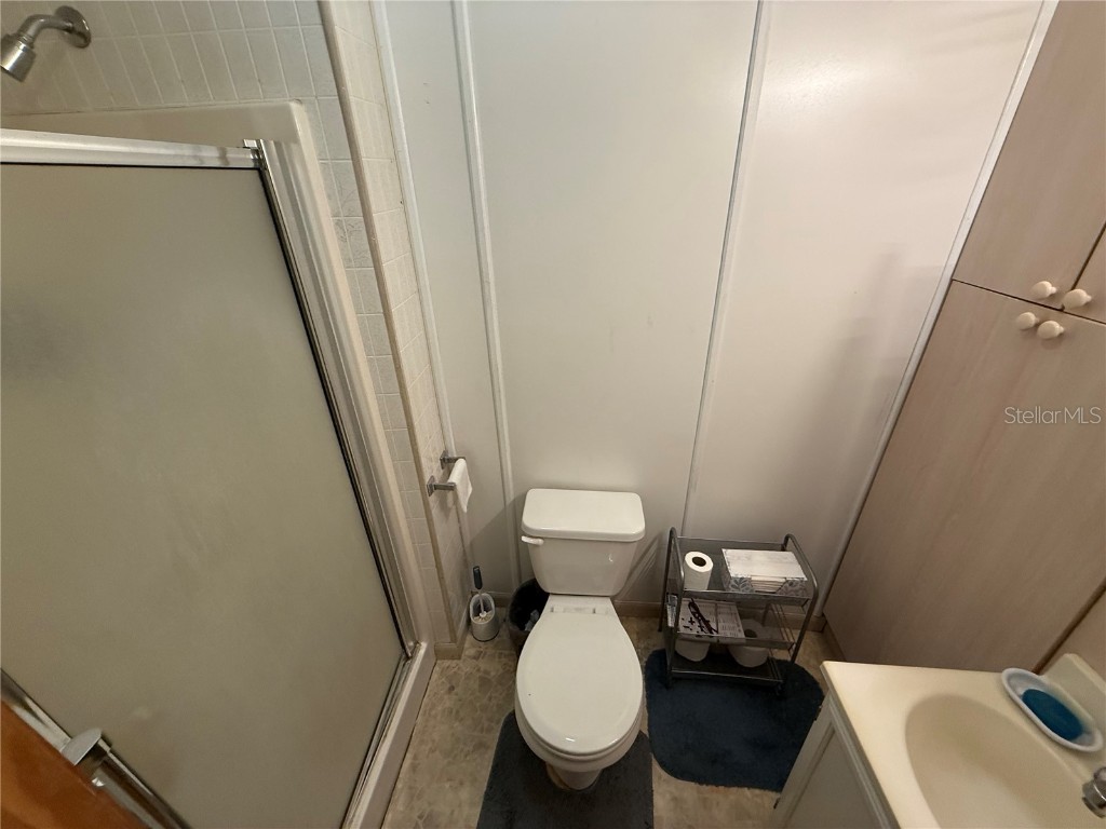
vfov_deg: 85.7
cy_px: 414
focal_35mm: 14
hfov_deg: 102.1
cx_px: 553
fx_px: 447
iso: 320
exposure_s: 1/120
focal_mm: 2.22
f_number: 2.2
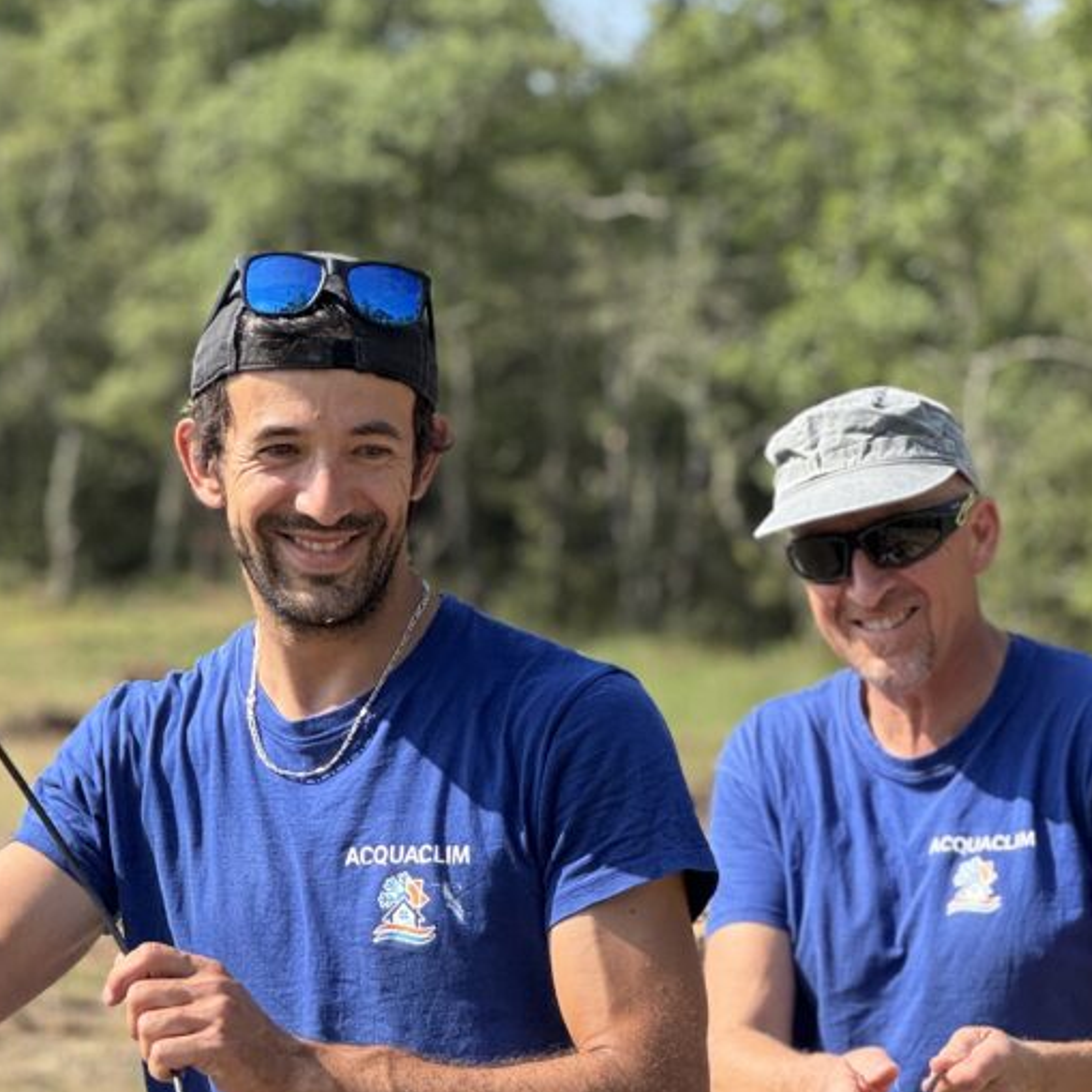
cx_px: 560
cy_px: 920
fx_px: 4890
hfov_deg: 12.7
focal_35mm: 137
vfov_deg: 12.7
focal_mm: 9
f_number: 2.8
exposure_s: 1/362
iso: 25
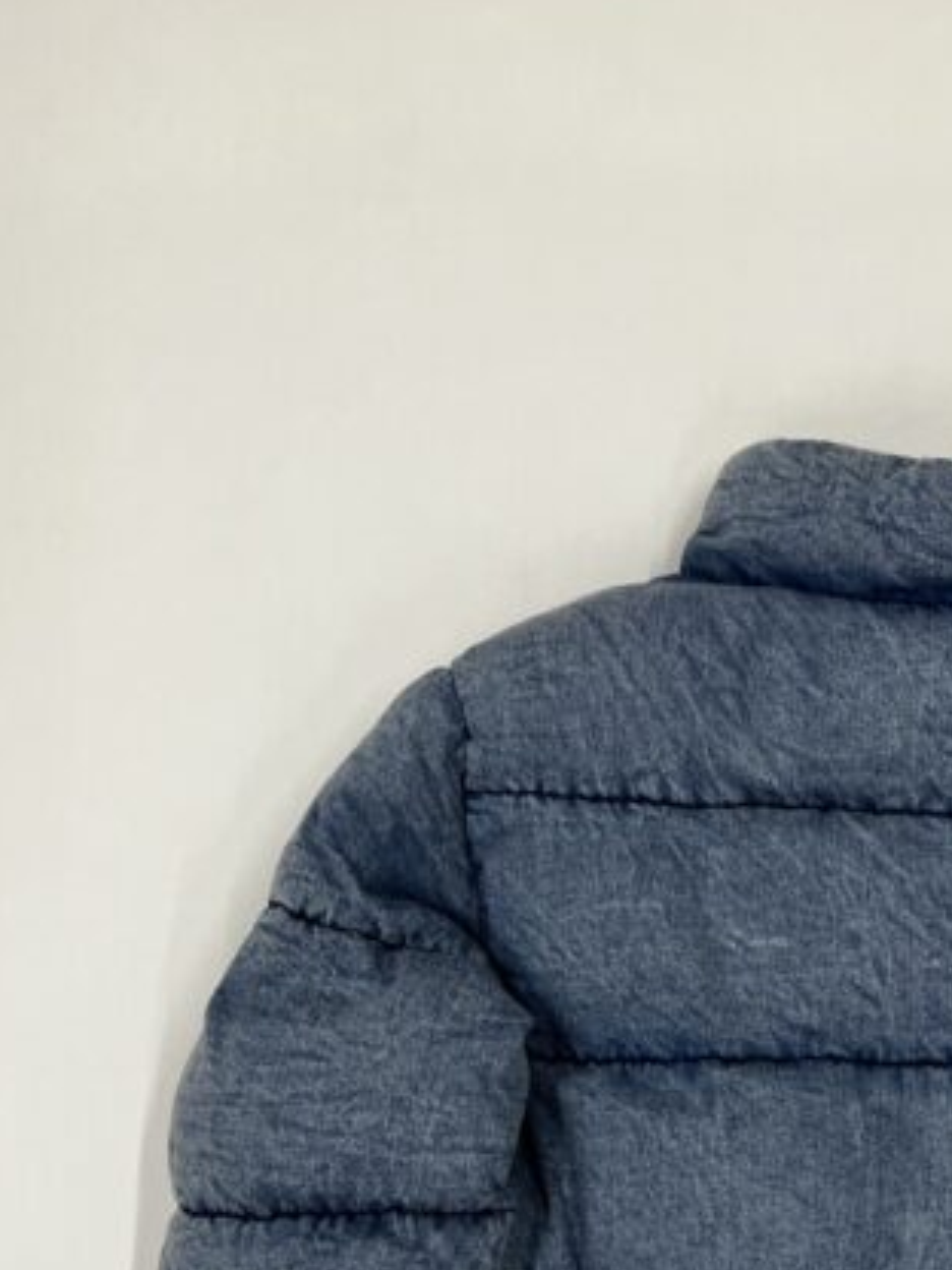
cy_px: 1041
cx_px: 882
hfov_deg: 27.9
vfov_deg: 36.7
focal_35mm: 50
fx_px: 1833
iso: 100
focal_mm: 5.1
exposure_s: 1/100
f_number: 1.6
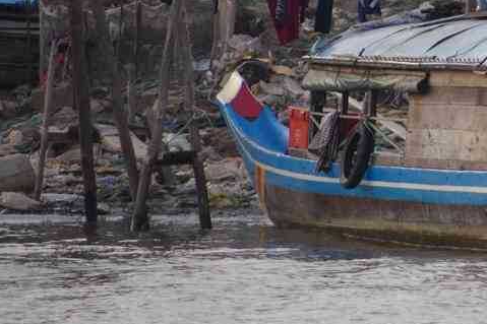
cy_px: 60
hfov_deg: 2.2
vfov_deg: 1.5
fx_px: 12698
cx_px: 491
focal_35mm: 939
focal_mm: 300
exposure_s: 1/320
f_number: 6.3
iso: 3200
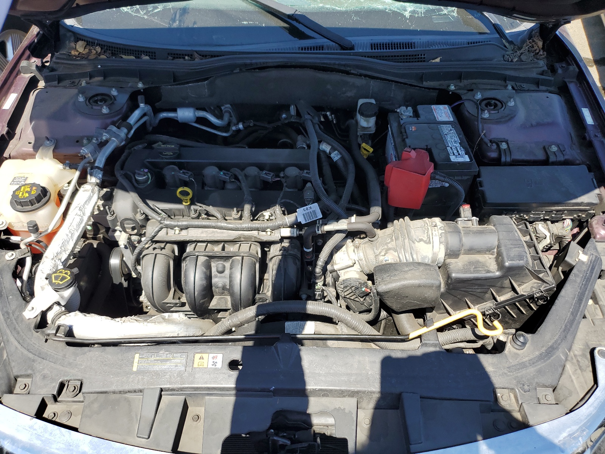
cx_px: 302
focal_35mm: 26
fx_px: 454
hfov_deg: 67.3
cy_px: 227
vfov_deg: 53.1
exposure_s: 1/1111
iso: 50
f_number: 1.5
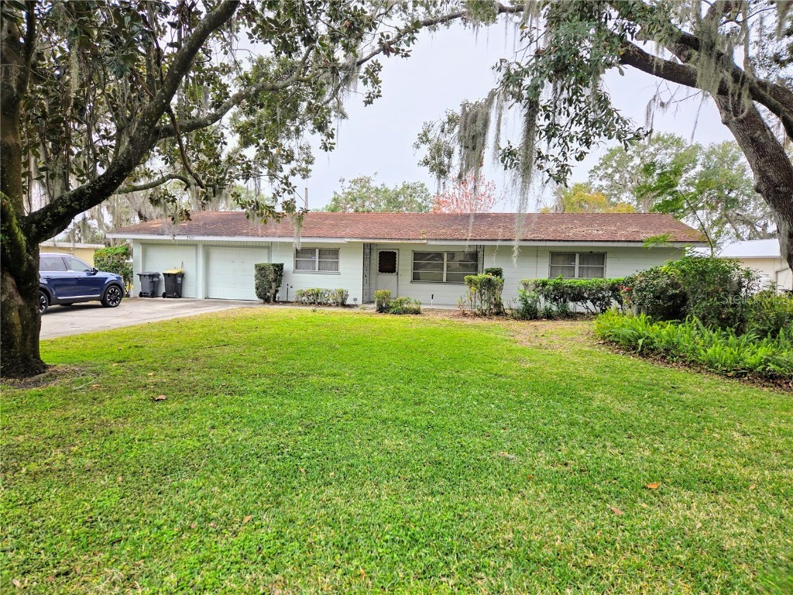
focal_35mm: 23
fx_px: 527
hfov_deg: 73.9
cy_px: 298
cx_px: 396
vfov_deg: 58.9
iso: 25
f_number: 1.8
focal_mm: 5.4
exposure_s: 1/497
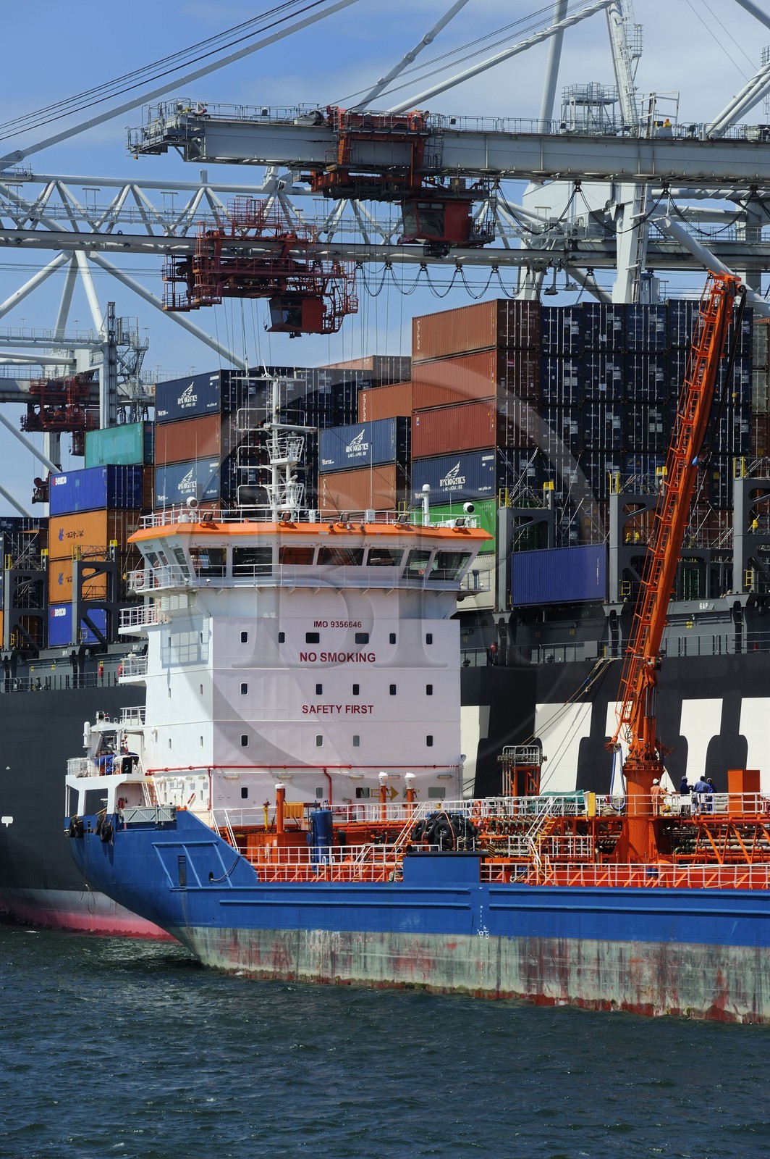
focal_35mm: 170
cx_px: 385
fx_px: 5463
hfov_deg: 8.1
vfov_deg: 12.1
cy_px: 580
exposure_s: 1/250
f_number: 11
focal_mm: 170
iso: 200
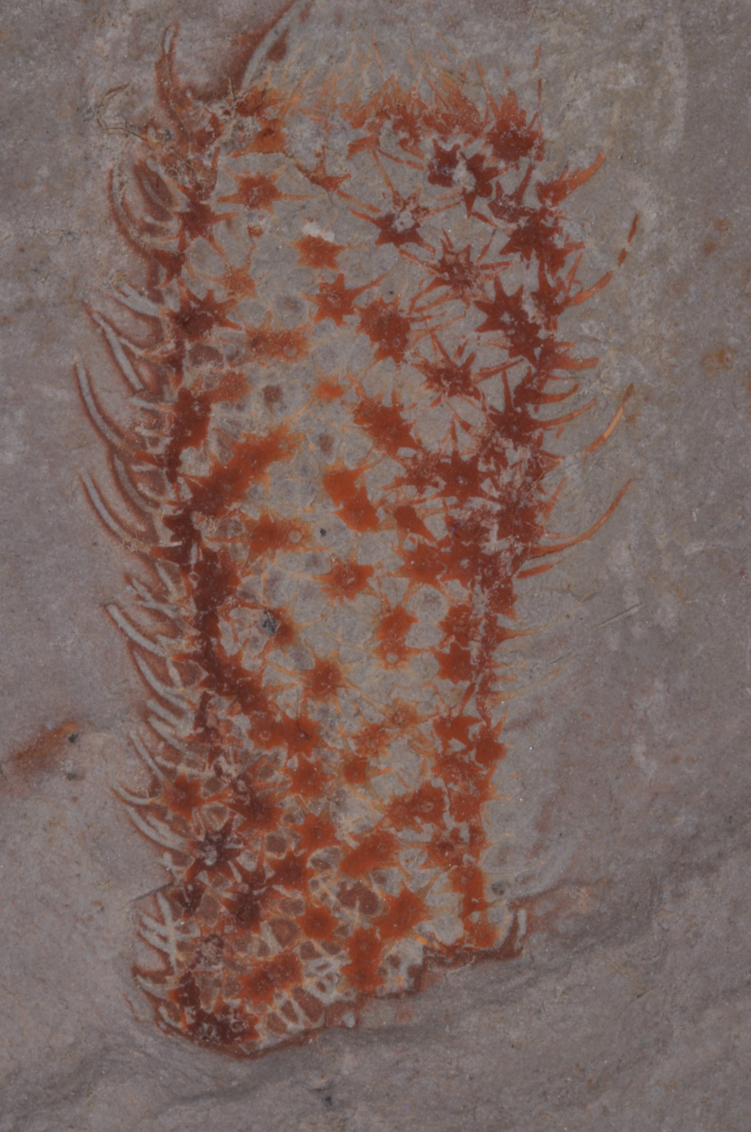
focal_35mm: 103
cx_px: 386
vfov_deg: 19.9
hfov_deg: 13.3
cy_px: 557
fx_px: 3232
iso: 200
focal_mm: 60
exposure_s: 1/13
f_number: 45
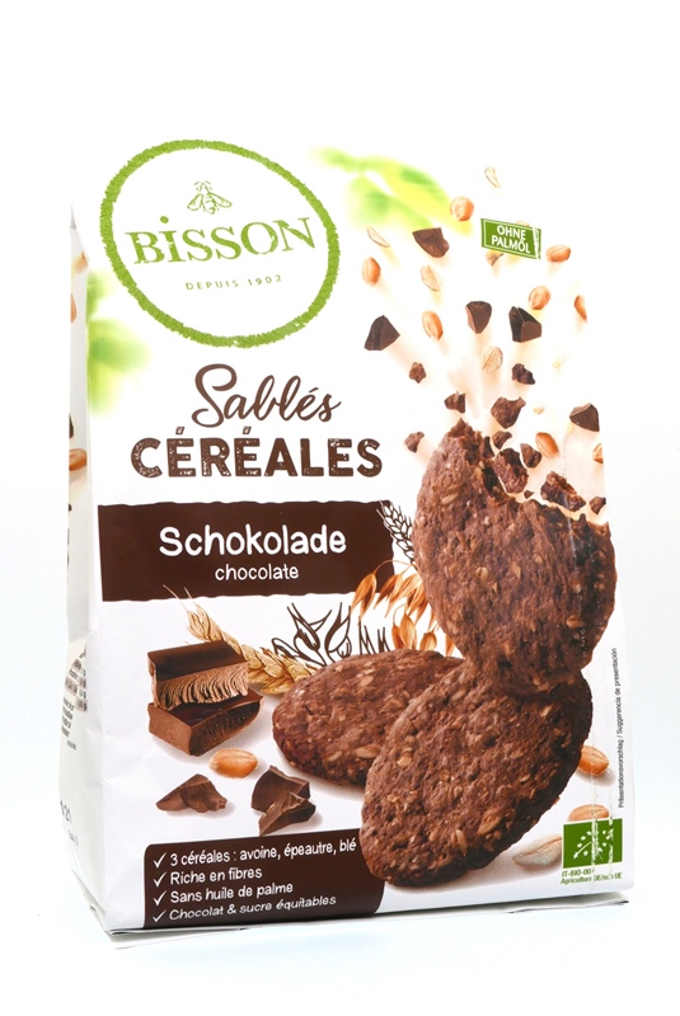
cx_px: 340
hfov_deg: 22.7
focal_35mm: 60
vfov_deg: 33.4
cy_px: 508
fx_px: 1696
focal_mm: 27.2
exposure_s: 1/60
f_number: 16
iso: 800
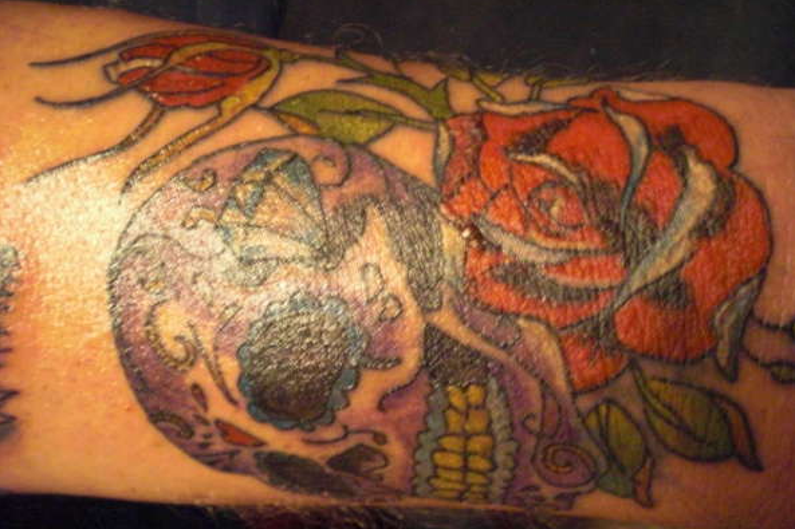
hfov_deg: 48.5
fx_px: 883
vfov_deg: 33.4
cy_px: 285
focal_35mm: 40
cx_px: 401
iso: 800
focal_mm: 6.3
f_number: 3.1
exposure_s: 1/13
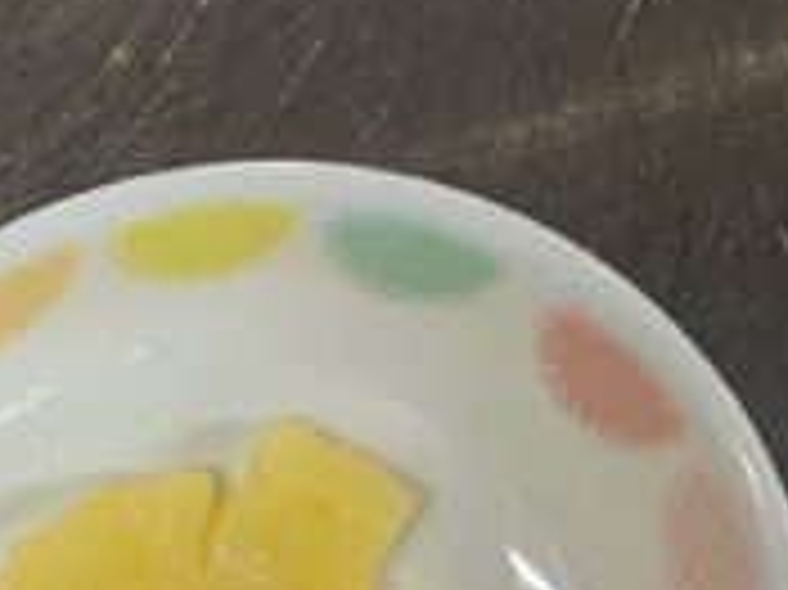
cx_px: -729
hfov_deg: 14.6
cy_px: 1266
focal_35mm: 114
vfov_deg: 11.4
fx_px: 2593
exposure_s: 1/60
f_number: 1.8
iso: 50
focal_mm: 4.25
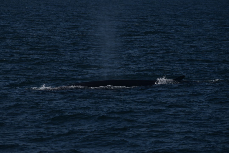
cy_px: 76
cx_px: 114
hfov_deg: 8.3
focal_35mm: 248
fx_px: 1574
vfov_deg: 5.6
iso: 200
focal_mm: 165
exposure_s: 1/4000
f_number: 7.1
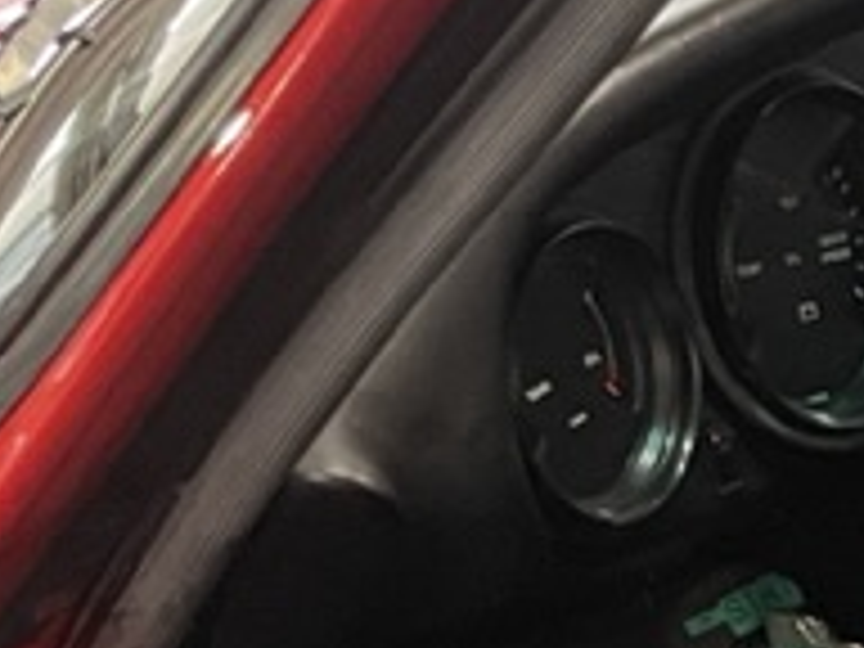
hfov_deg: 11.6
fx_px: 3469
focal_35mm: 139
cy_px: 1040
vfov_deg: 10.2
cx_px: 2088
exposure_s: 1/50
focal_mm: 4.2
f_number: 1.6
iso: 320
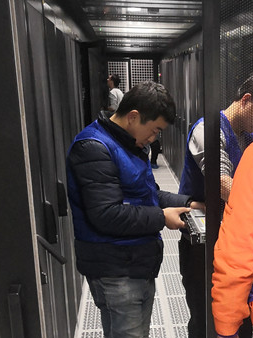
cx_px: 246
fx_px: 624
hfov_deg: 22.1
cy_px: 272
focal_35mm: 64
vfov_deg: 29.6
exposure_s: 1/50
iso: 400
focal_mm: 3.95
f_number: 1.8
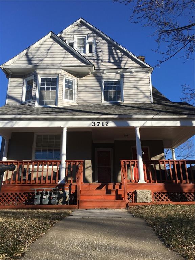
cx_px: 98
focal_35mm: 29
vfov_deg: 61.7
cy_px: 130
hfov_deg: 48.2
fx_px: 218
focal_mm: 4.15
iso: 25
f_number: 2.2
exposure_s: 1/1479
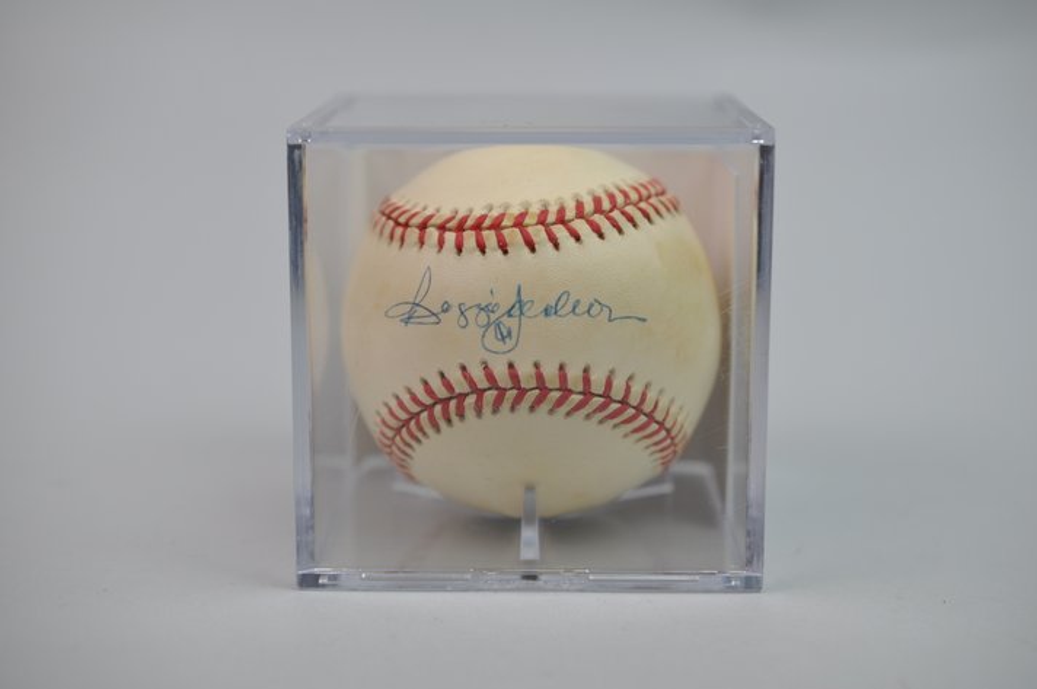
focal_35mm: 60
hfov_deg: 33.4
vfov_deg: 22.6
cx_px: 518
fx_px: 1726
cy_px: 344
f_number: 4
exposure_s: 1/60
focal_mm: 40
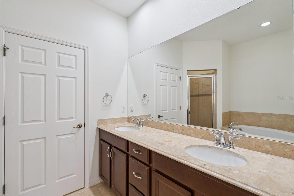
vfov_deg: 73.7
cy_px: 98
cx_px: 147
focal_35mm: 16
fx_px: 131
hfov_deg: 96.7
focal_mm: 16
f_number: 9
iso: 1000
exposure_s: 1/50
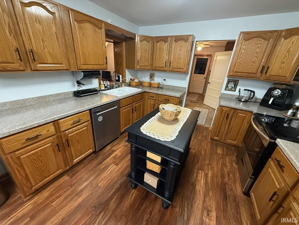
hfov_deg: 102.1
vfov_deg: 85.7
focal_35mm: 14
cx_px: 150
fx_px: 121
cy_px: 112
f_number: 2.2
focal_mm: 2.22
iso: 500
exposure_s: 1/60
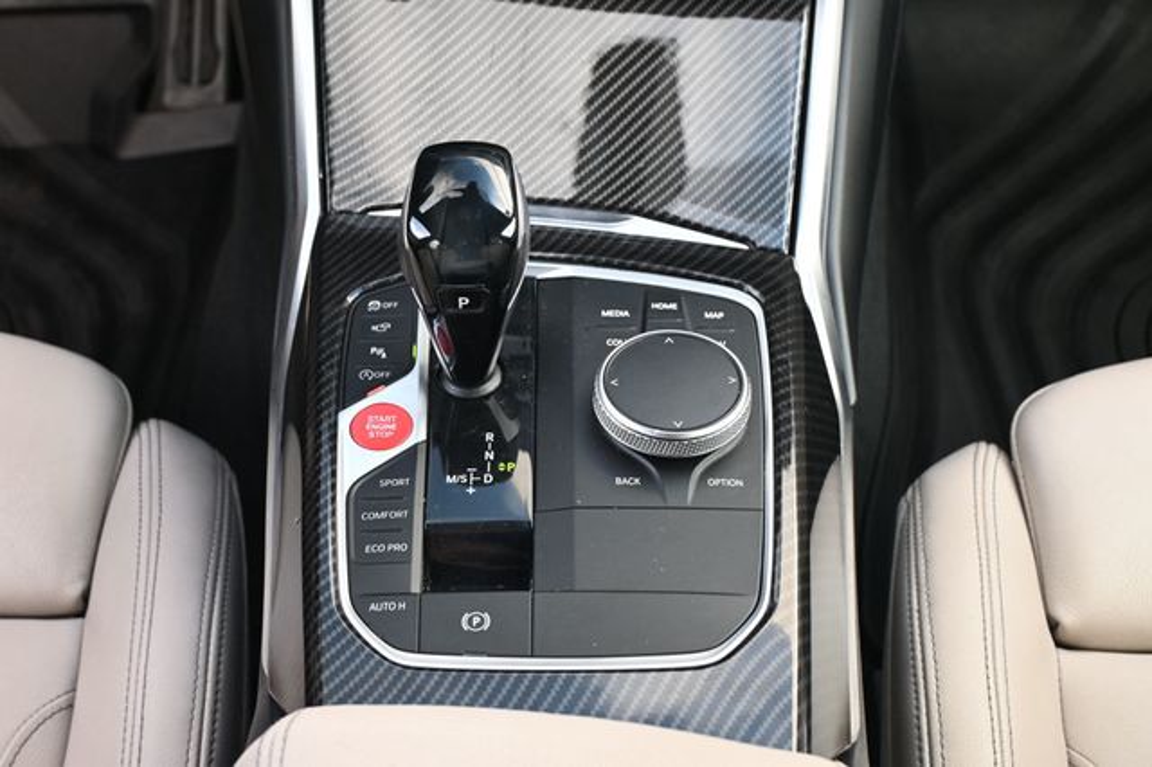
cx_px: 576
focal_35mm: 49
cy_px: 384
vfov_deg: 27.6
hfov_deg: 40.6
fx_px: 1559
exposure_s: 1/125
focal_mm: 32.5
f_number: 5
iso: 1400
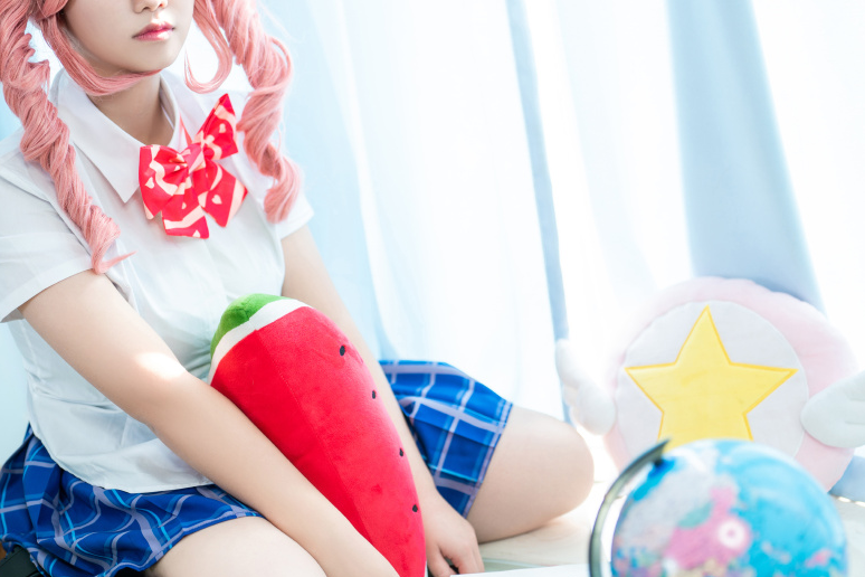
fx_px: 1490
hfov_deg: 32.3
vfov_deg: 21.9
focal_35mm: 62
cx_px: 496
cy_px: 233
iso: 100
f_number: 1.4
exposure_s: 1/200
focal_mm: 40
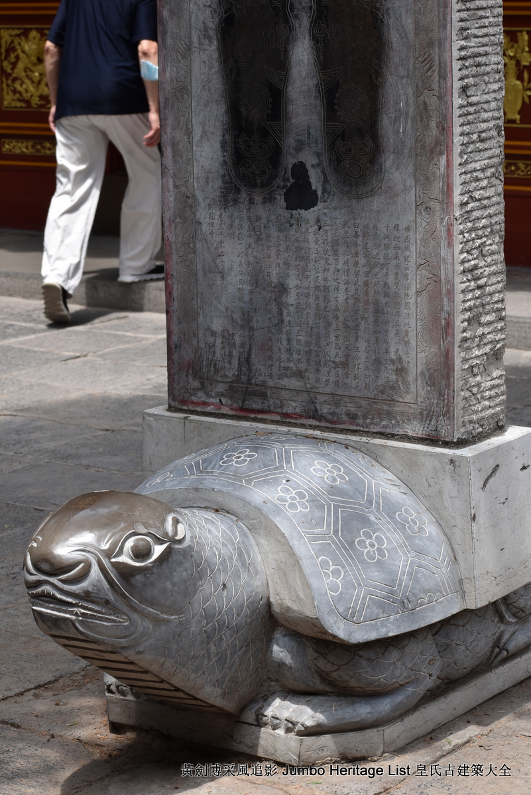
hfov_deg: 13.1
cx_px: 266
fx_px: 2321
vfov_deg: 19.4
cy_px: 398
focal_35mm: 105
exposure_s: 1/250
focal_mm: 70
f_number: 7.1
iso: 200
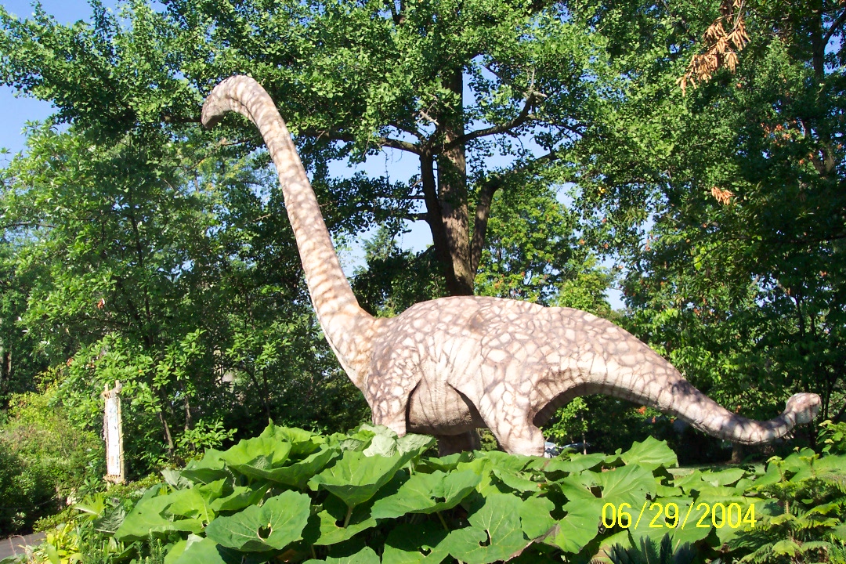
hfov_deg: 50.7
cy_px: 282
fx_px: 893
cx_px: 423
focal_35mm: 38
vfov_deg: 35.1
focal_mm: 8
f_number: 4.8
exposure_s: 1/350
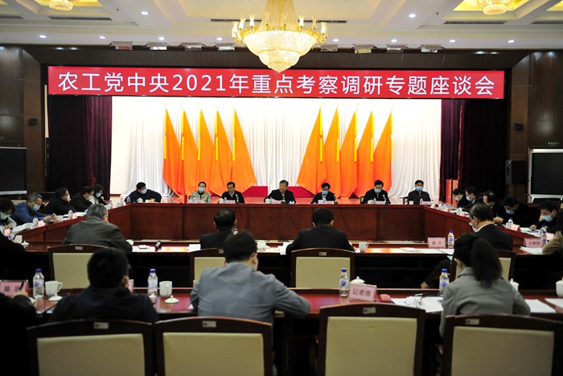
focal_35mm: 35
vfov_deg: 37.9
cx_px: 282
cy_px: 188
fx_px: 547
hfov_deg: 54.4
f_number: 2.8
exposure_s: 1/125
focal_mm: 35
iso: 1000
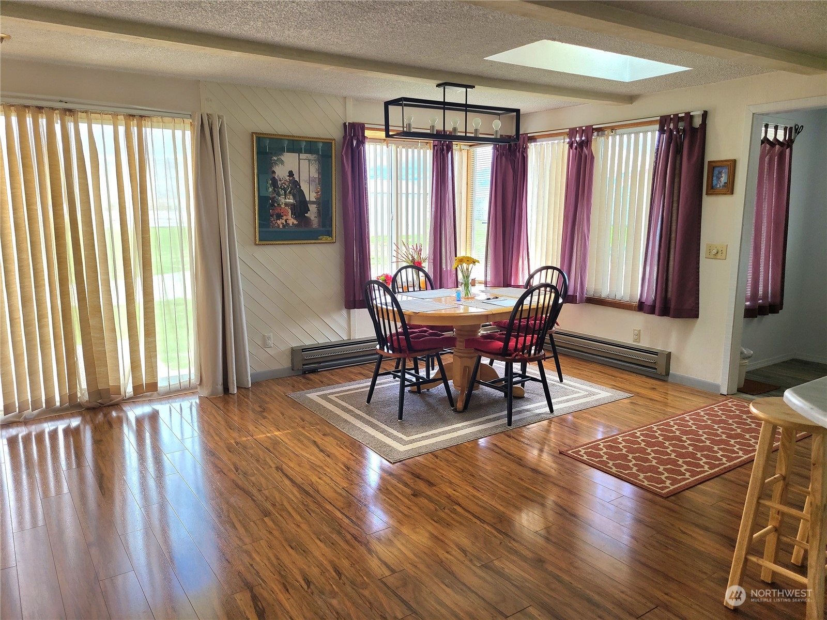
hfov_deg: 67.3
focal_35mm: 26
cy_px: 310
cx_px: 414
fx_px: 621
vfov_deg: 53.1
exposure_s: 1/147
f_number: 1.8
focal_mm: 5.4
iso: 40
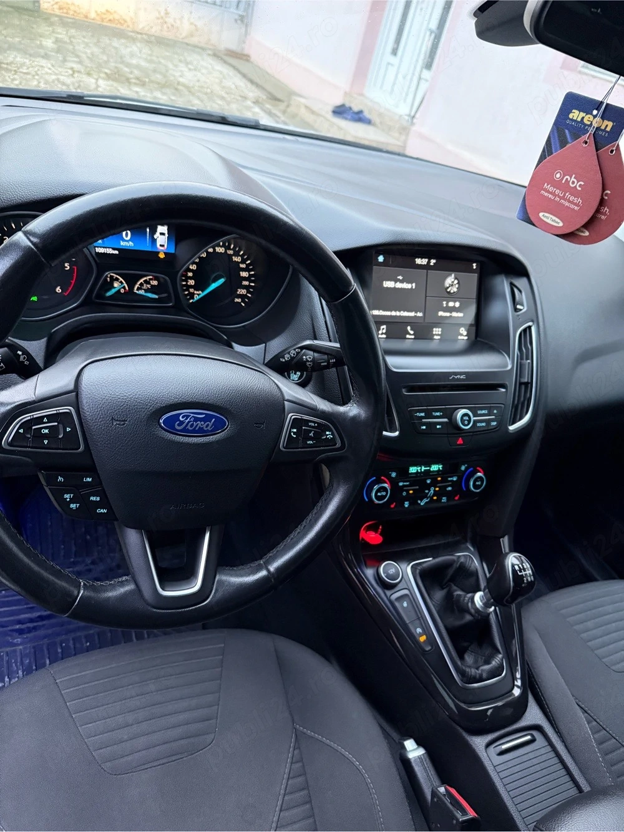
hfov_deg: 56.8
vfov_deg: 71.6
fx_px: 577
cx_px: 312
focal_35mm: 24
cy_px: 416
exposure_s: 1/50
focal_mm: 6.76
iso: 800
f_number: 1.78
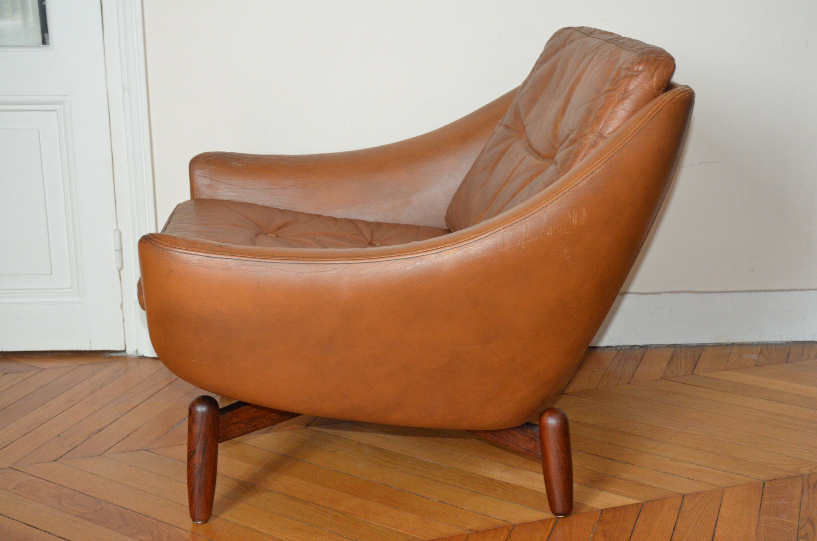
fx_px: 1189
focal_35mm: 52
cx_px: 408
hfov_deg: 37.9
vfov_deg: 25.6
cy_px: 270
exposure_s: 1/60
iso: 2000
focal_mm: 35
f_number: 6.3
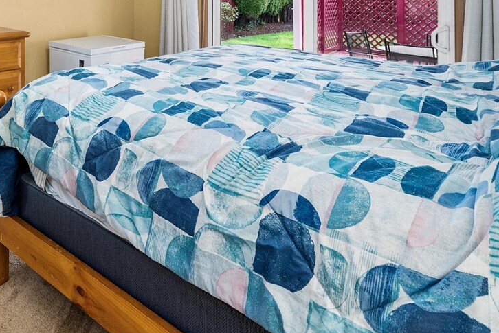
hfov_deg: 59.7
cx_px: 92
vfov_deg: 41.5
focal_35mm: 28
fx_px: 388
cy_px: 14
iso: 200
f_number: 7.1
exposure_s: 1/60
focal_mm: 12
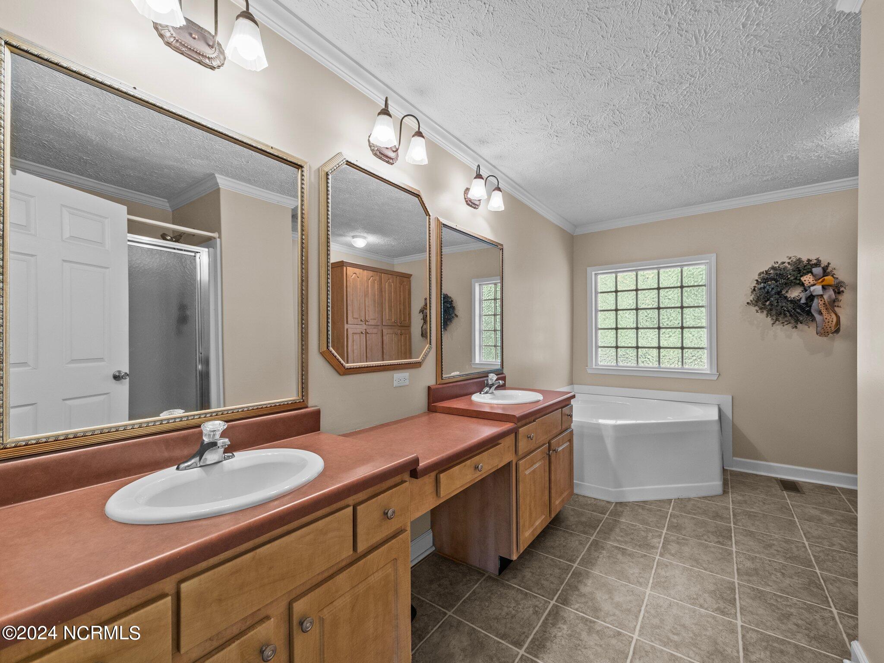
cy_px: 332
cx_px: 442
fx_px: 358
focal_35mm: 14
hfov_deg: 102.1
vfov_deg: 85.7
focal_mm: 7
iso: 400
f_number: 4
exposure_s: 1/13
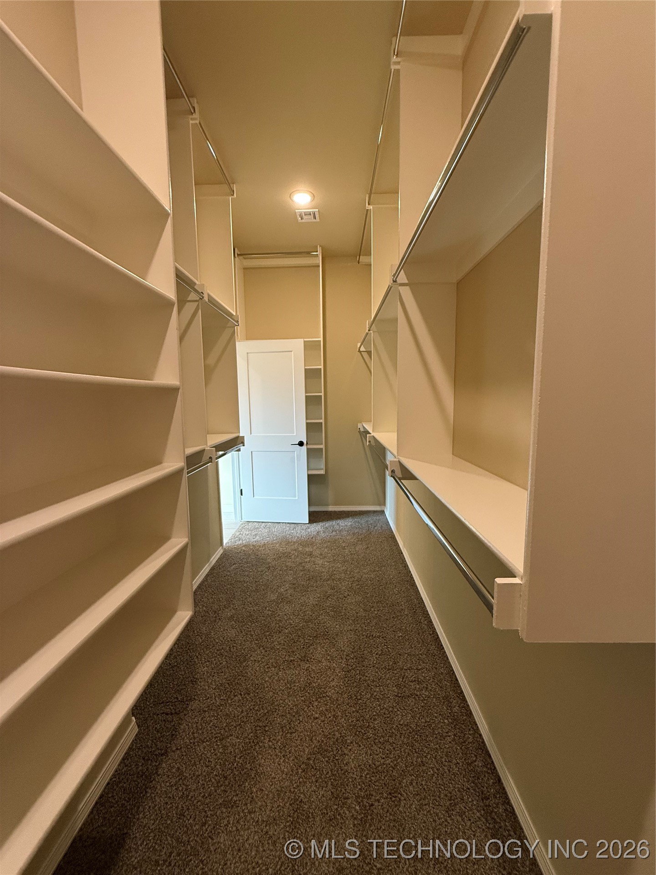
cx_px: 328
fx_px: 354
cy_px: 438
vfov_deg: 102.1
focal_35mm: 14
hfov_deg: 85.7
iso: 320
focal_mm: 2.22
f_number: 2.2
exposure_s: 1/120
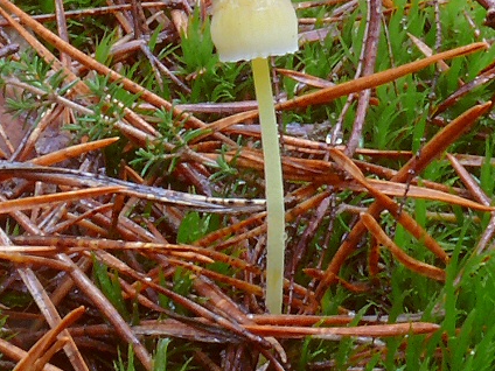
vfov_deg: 22.3
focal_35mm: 66
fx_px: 944
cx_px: 297
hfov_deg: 29.3
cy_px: 178
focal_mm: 7.4
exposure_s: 1/1.3
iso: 100
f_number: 11
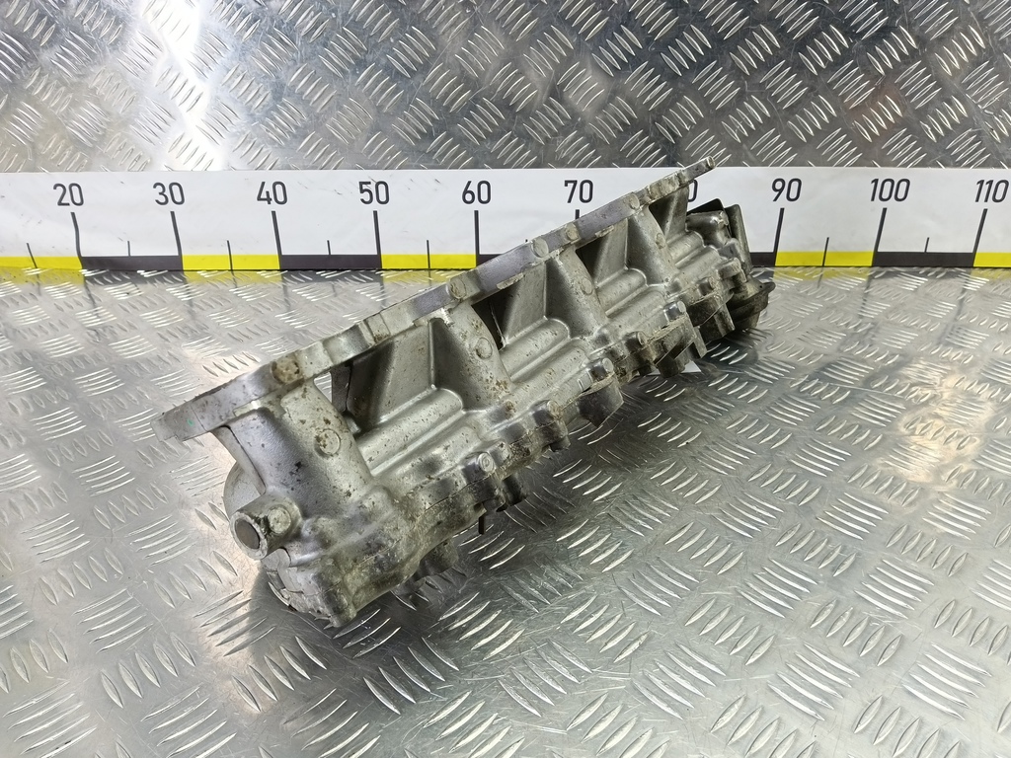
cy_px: 379
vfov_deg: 58.9
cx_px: 506
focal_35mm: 23
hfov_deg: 73.9
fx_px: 672
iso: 150
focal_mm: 4.11
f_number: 1.6
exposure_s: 1/50
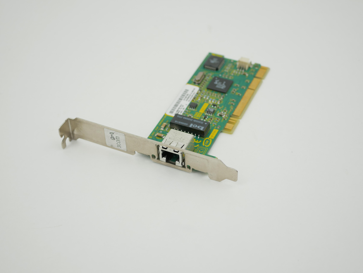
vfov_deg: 24.4
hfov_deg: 32.2
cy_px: 136
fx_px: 629
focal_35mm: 60
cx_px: 182
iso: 200
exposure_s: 1/125
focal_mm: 30
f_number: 3.5
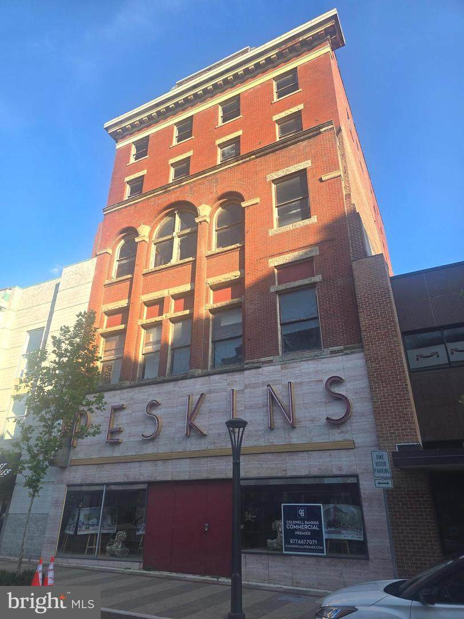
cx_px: 232
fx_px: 411
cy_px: 310
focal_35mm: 23
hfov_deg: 58.9
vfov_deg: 73.9
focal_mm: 6.3
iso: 12
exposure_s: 1/270
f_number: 1.7
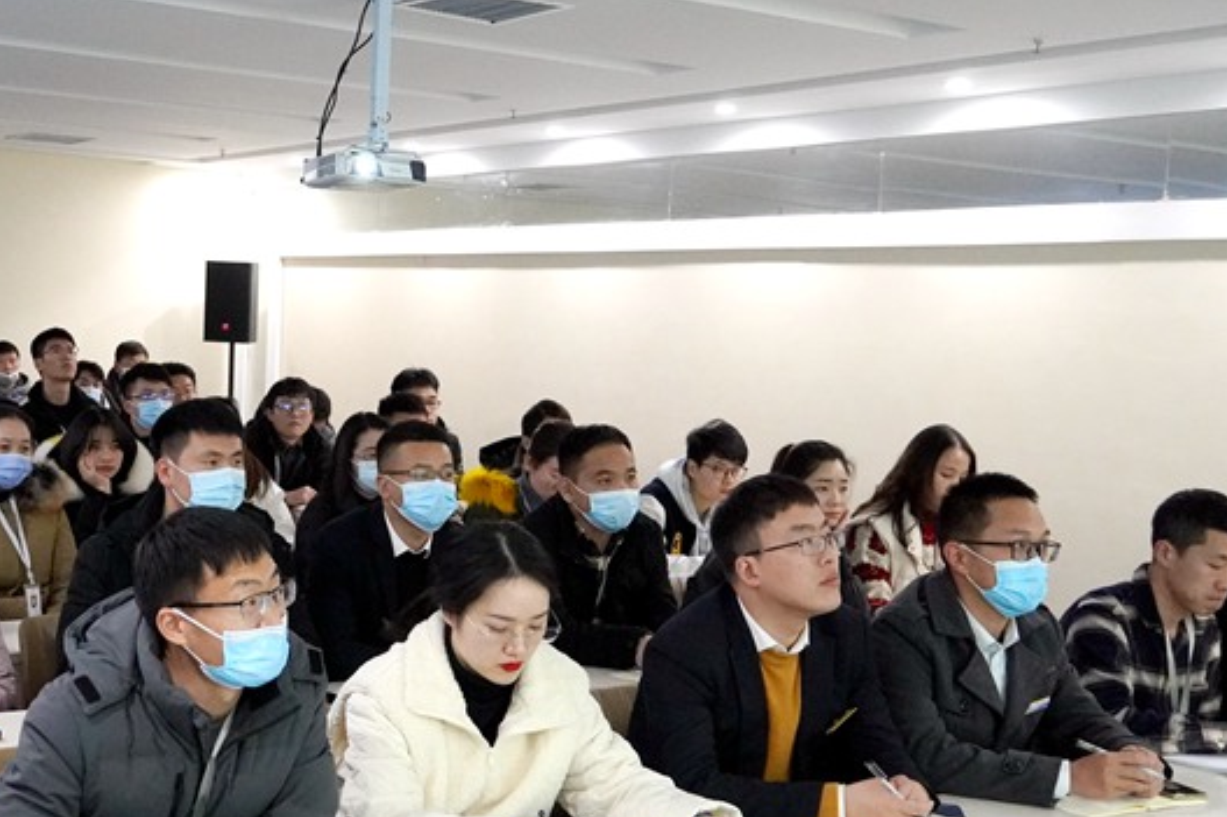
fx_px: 1731
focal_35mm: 51
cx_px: 373
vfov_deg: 26.5
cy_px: 464
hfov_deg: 38.4
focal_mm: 21
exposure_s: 1/160
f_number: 4
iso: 4000
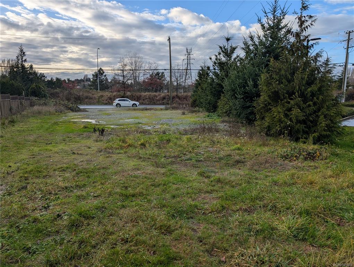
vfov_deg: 56.9
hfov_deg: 71.5
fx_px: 246
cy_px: 134
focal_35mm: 24
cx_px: 177
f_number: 1.68
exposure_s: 1/696
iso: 20
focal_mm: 6.9
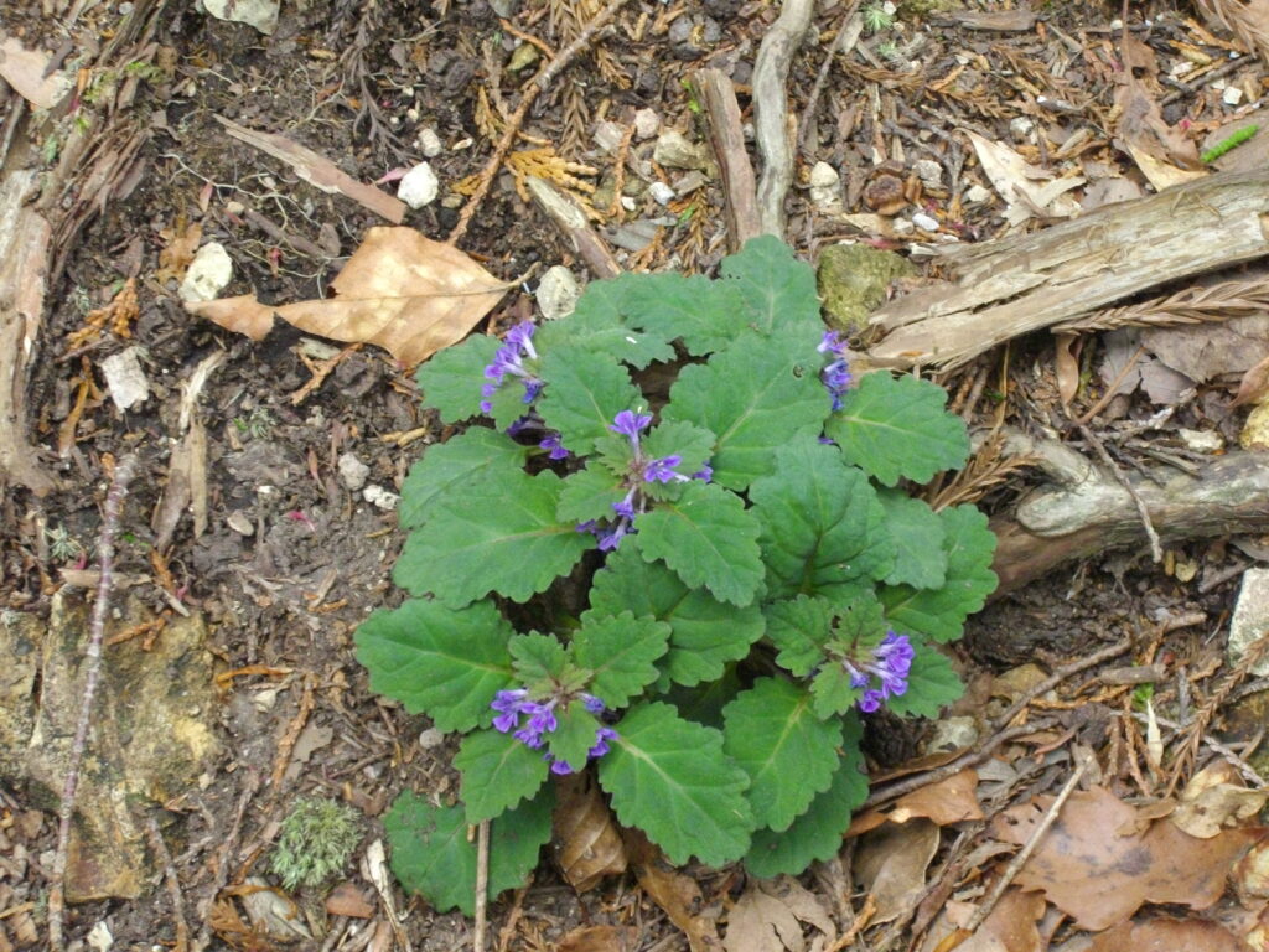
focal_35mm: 93
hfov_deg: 21.1
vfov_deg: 15.9
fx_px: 3409
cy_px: 476
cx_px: 634
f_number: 4.7
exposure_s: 1/100
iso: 325
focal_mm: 15.3
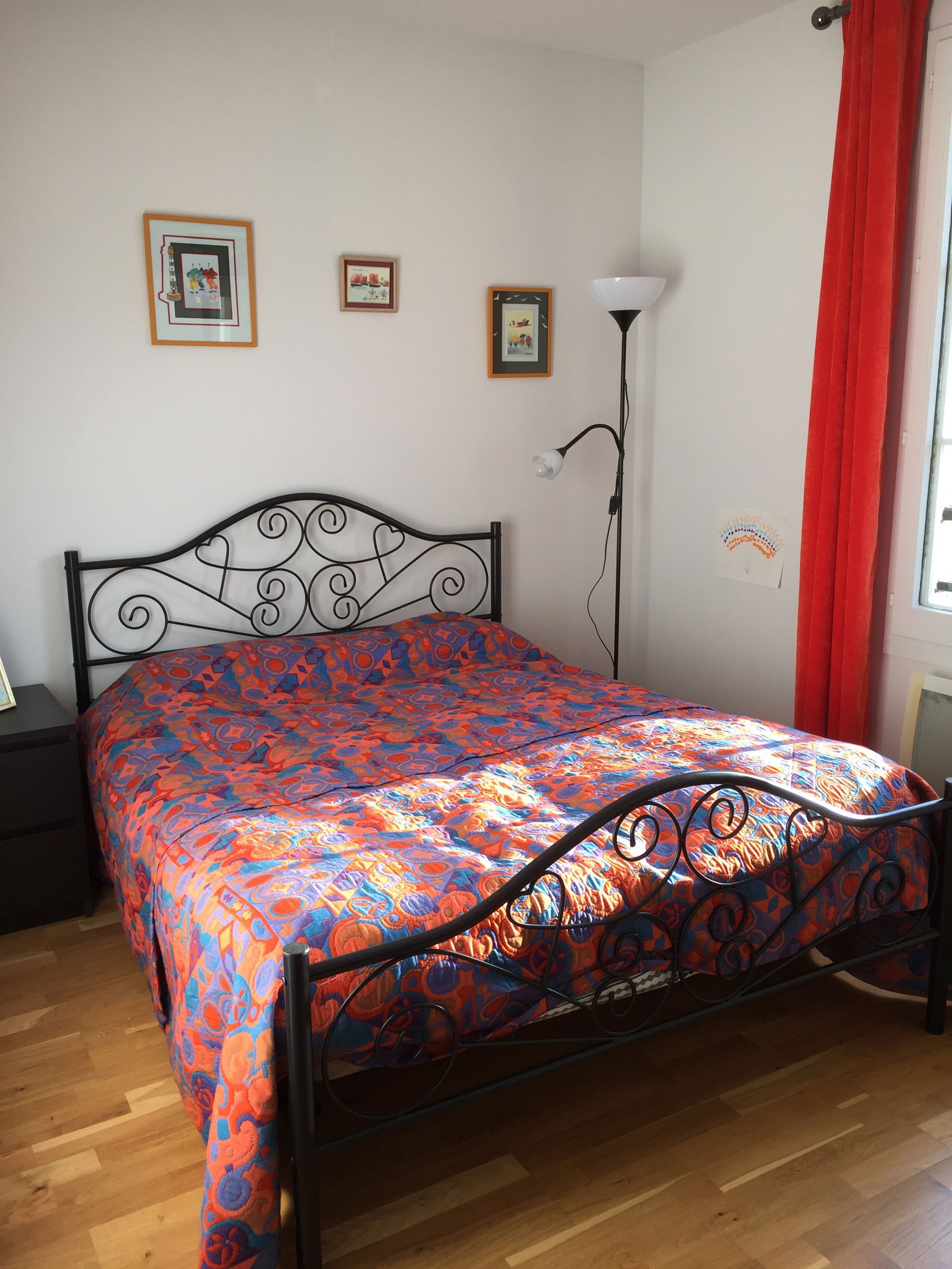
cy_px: 634
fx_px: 1063
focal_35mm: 29
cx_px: 476
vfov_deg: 61.7
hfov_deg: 48.2
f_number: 2.2
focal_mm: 4.15
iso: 40
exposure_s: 1/100
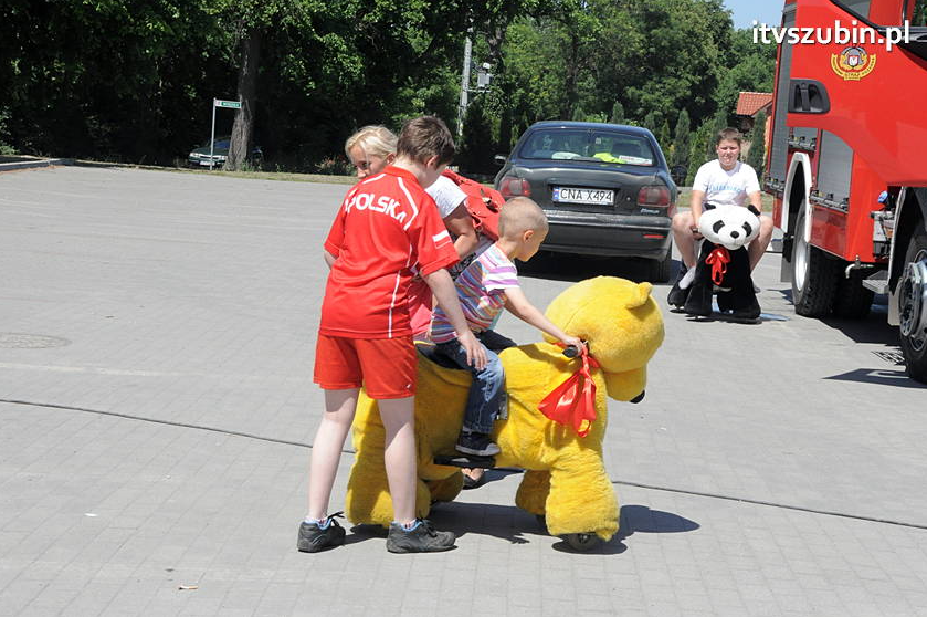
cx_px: 464
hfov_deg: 26.7
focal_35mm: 76
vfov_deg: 17.9
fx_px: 1955
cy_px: 308
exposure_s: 1/800
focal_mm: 50
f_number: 14
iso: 1000
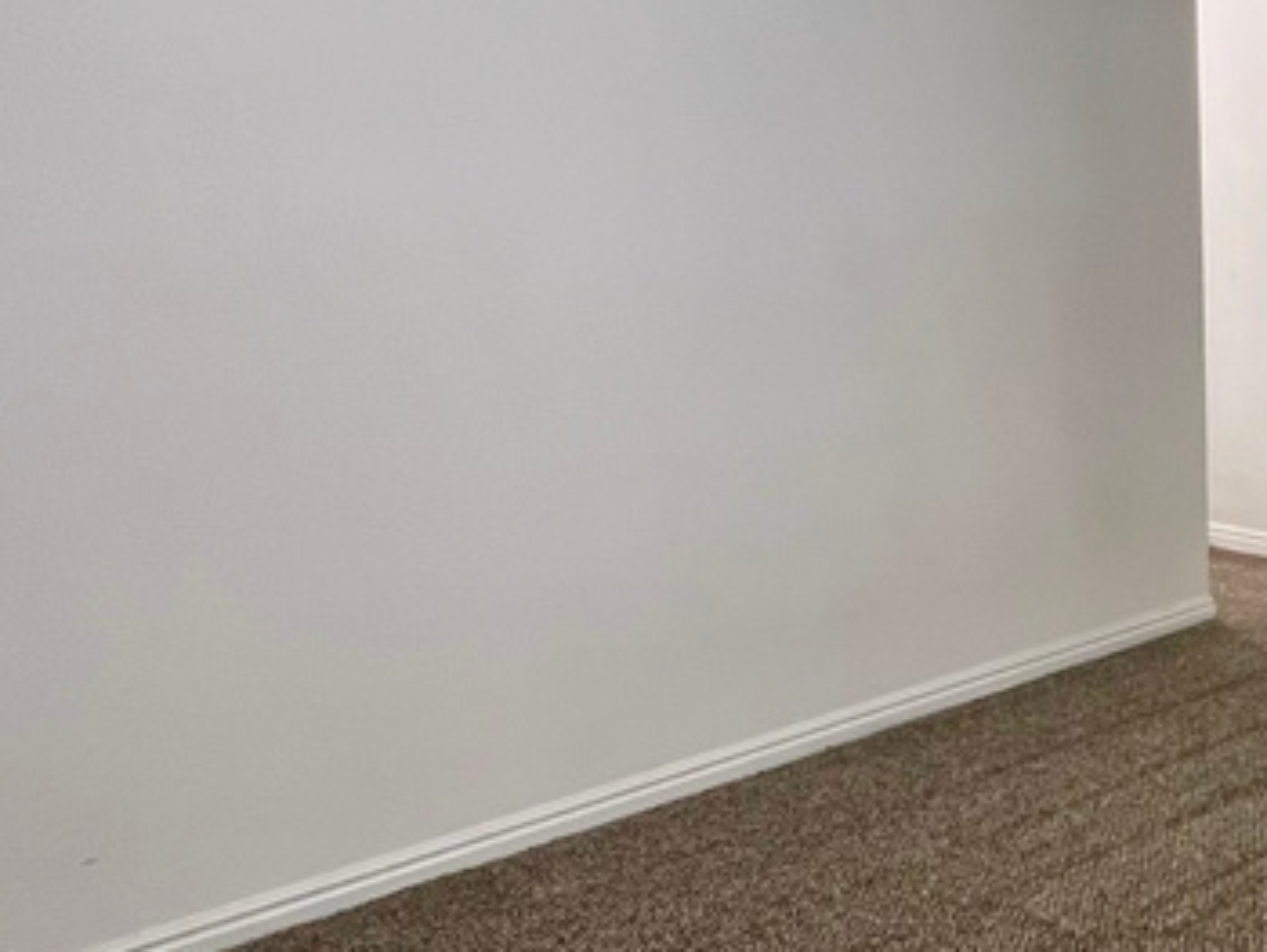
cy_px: 565
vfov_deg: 37.6
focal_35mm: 38
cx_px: 1376
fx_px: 1392
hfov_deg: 40.2
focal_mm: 1.57
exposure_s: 1/60
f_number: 1.8
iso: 400
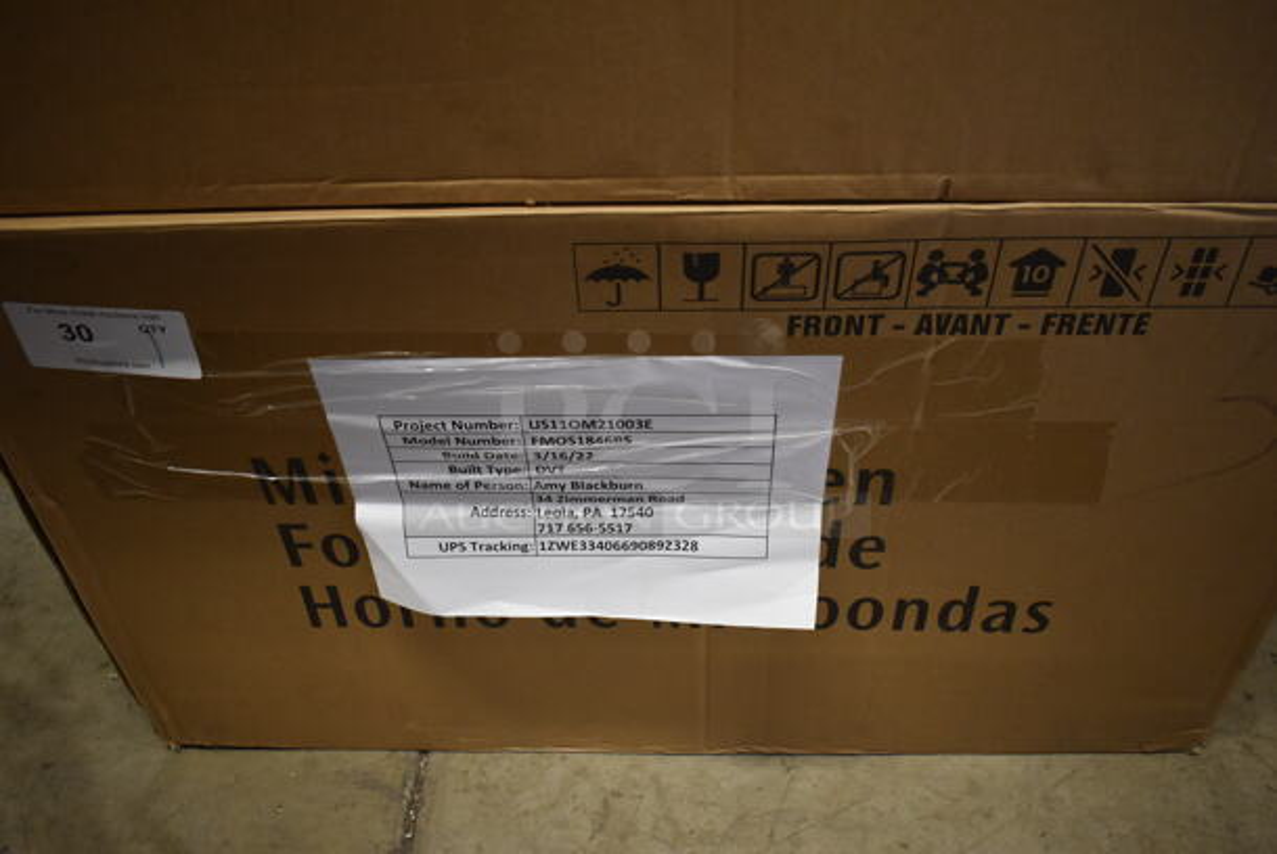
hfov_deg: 61.9
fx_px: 1065
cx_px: 638
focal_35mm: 30
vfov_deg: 43.7
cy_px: 427
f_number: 3.8
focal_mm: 20
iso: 2000
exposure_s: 1/125
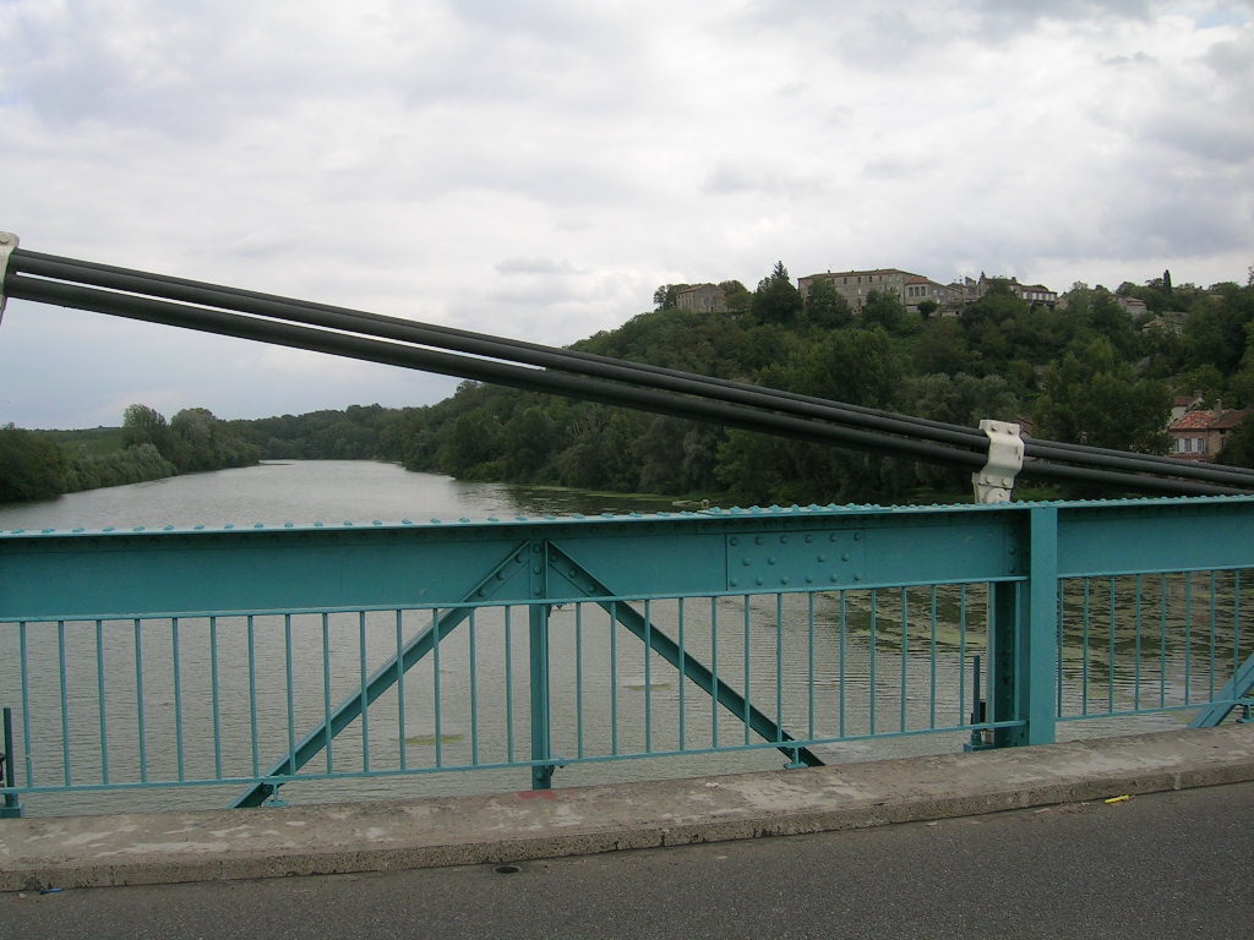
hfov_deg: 52.6
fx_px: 1268
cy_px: 470
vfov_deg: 40.7
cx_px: 627
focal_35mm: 35
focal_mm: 5.4
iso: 50
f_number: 4.8
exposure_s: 1/375
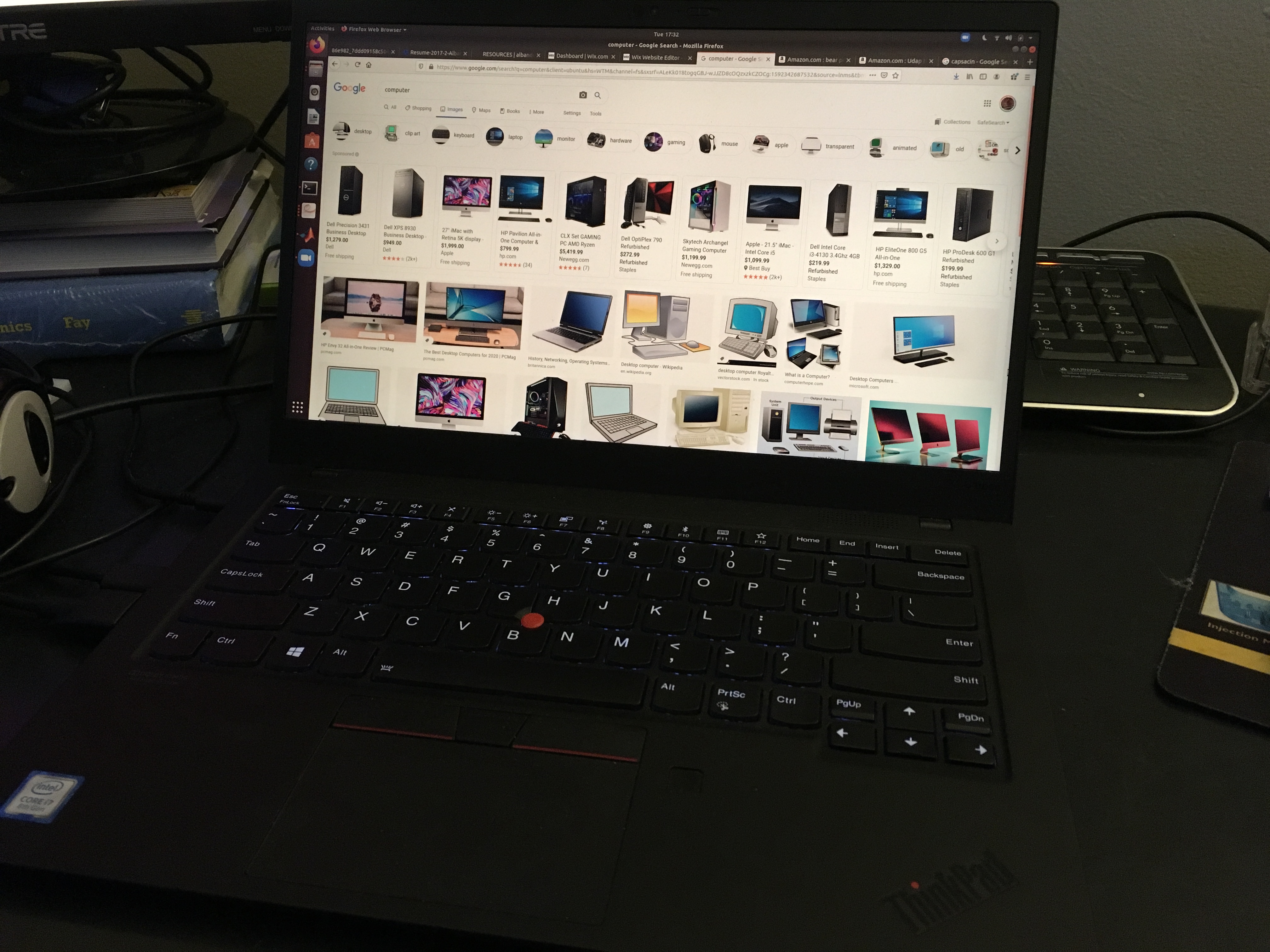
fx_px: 1064
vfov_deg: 48.2
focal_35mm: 29
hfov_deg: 61.7
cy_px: 476
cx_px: 635
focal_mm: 4.15
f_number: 2.2
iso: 200
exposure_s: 1/30
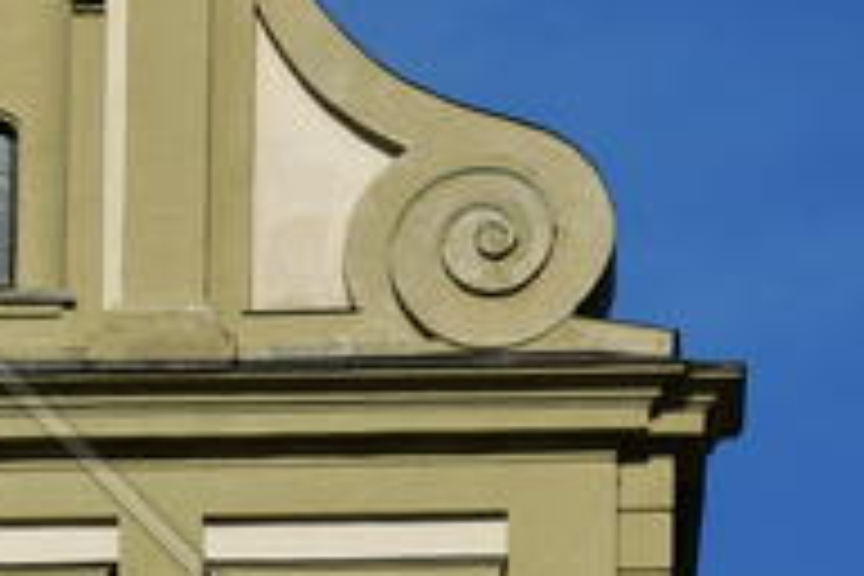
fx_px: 13055
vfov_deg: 2.5
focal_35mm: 544
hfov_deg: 3.8
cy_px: -256
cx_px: -630
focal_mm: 80
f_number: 9
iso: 100
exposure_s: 1/400
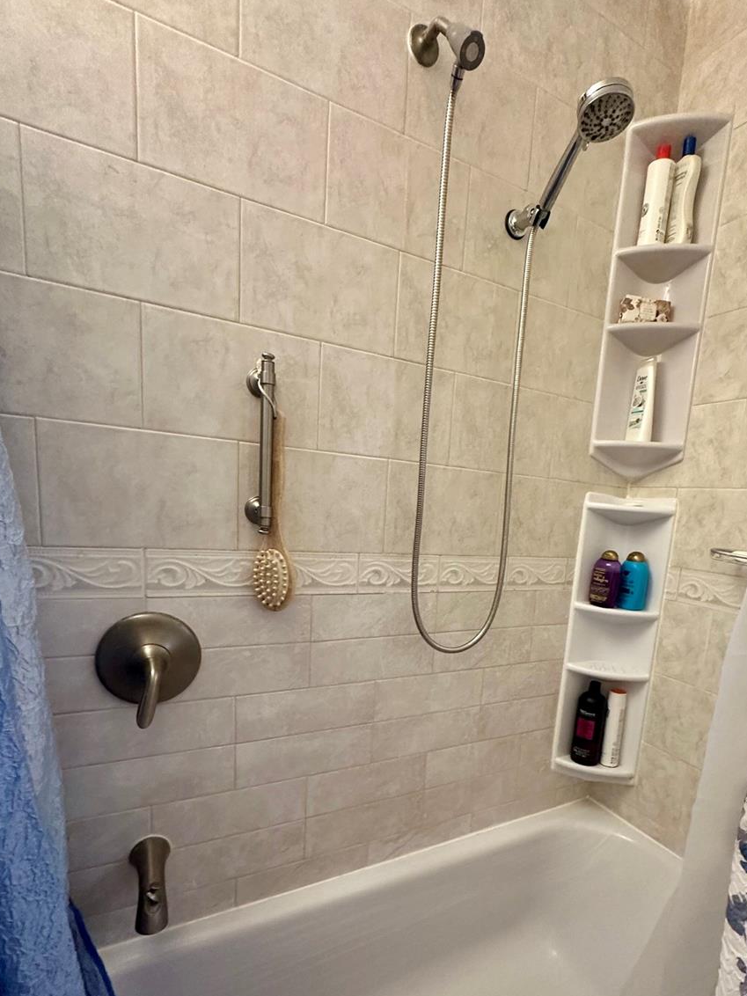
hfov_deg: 68.2
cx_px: 436
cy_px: 601
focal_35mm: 19
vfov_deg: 83.6
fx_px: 547
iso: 250
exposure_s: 1/60
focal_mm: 2.22
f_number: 2.2
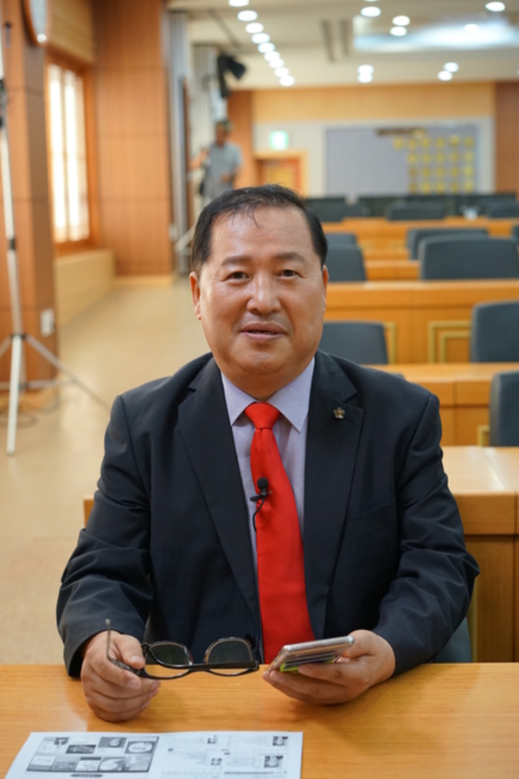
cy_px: 390
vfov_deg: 36.2
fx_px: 1189
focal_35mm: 55
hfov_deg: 24.6
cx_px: 260
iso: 2000
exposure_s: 1/160
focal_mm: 55
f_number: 4
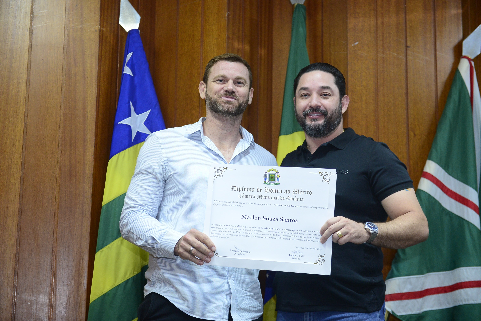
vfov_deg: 19.5
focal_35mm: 70
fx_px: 936
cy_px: 160
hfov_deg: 28.8
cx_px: 240
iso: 2500
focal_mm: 70
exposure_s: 1/125
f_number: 4.5
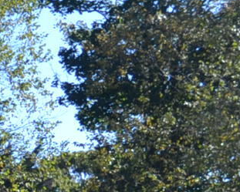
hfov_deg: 5.0
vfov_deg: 4.1
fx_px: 2664
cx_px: -334
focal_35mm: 375
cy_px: 451
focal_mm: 36
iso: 100
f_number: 6.3
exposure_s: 1/160
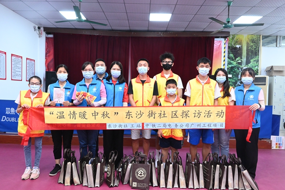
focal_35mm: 27
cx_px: 142
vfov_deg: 47.9
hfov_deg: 67.4
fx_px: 214
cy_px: 95
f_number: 14
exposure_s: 1/30
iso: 6400
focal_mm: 27
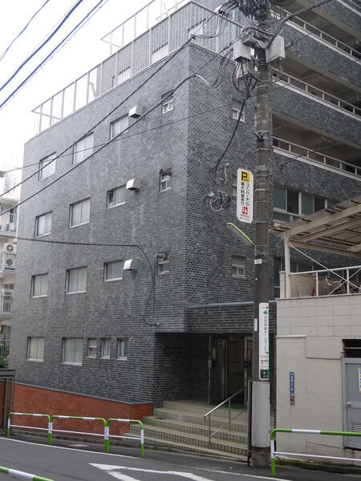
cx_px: 180
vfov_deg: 47.9
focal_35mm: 39
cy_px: 240
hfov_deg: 36.8
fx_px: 542
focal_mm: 14
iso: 160
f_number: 3.5
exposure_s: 1/500
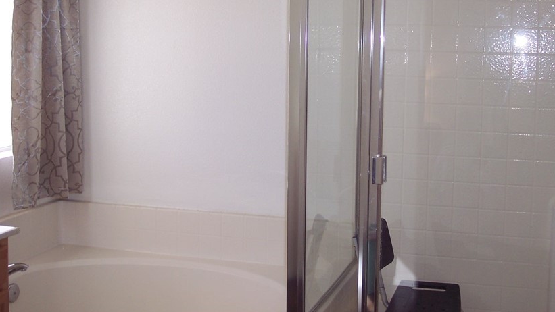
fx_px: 780
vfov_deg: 22.5
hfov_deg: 39.0
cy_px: 97
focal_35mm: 53
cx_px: 333
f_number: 2.8
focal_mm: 8
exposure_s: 1/60
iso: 100
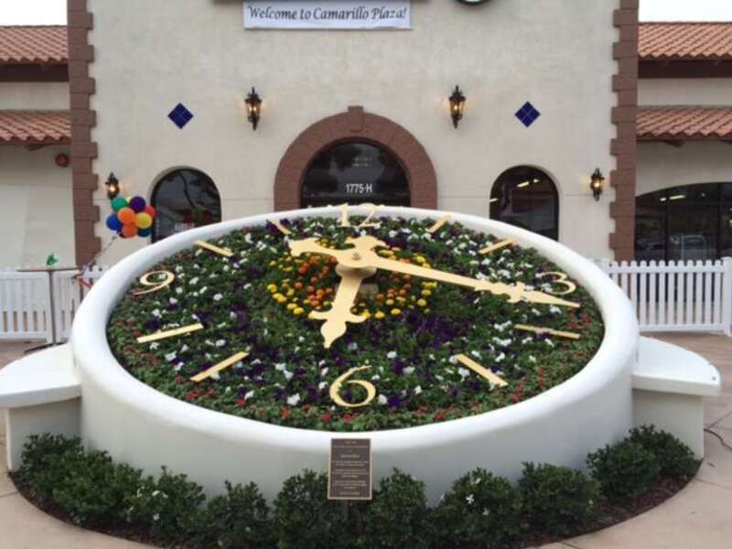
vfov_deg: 48.2
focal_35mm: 29
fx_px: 613
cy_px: 274
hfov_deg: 61.7
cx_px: 366
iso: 32
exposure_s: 1/500
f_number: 2.2
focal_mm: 4.15
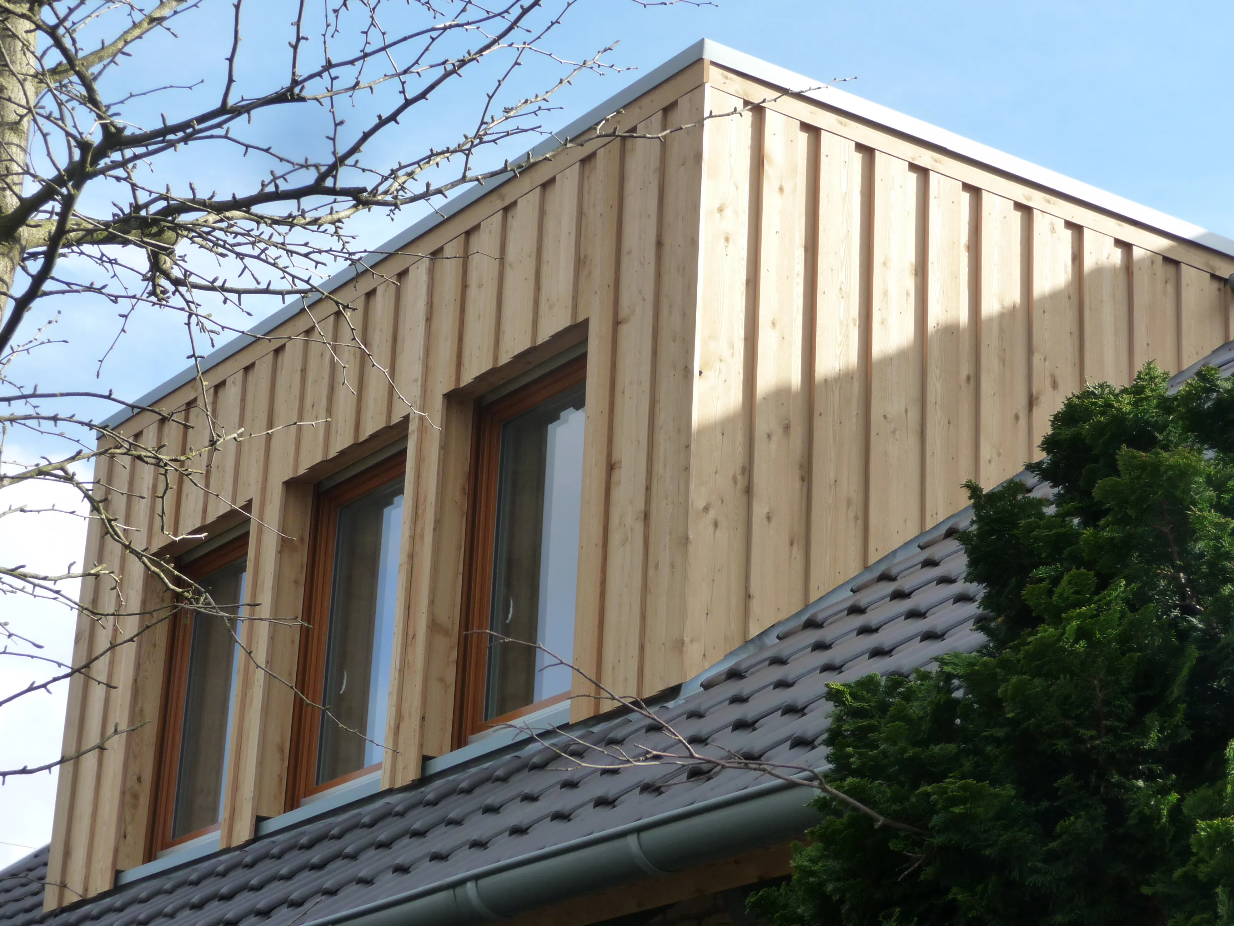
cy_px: 463
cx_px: 617
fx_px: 2994
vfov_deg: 17.6
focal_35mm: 84
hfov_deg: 23.3
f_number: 4.7
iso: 160
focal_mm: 14.2
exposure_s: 1/400
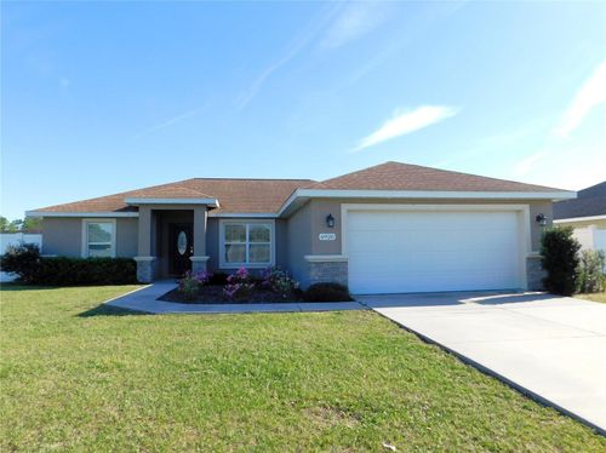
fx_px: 402
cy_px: 226
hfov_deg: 74.0
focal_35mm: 23
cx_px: 303
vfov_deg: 58.8
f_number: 3
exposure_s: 1/1000
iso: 125
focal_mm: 4
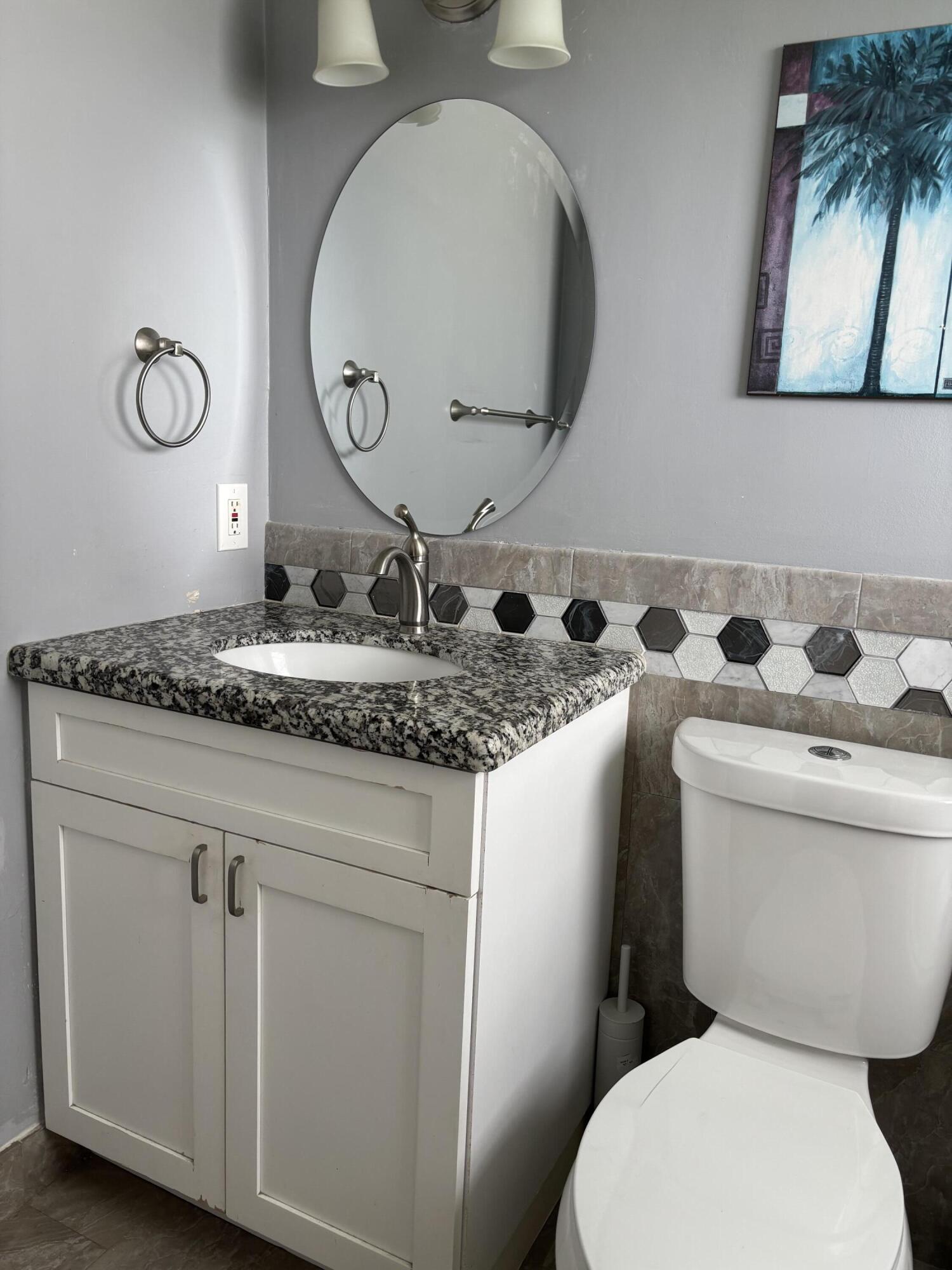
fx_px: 953
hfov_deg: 53.1
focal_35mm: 26
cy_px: 635
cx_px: 476
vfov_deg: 67.3
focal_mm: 5.96
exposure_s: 1/121
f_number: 1.6
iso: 100
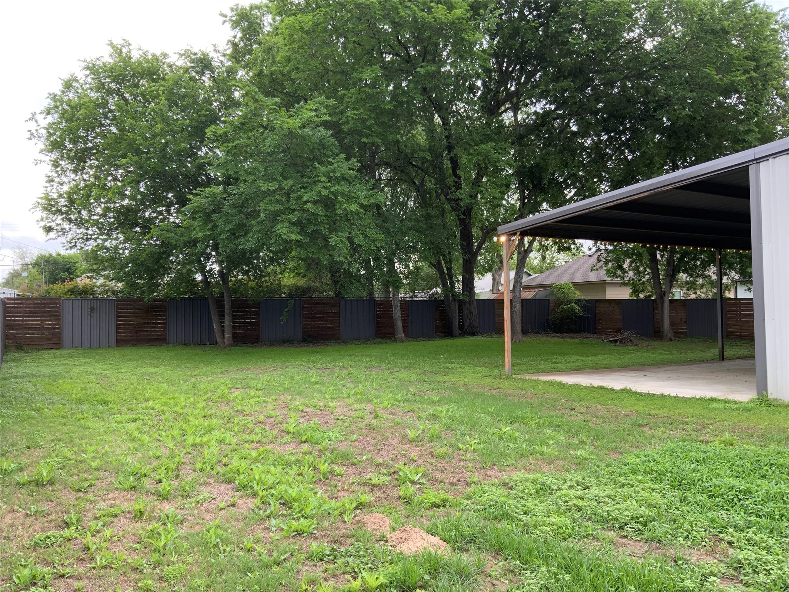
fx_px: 661
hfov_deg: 61.7
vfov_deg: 48.2
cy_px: 296
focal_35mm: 29
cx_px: 394
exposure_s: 1/316
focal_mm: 3
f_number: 1.8
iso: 16
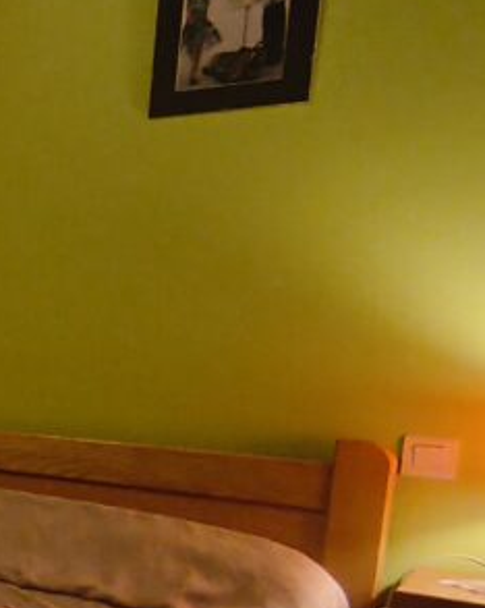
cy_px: 478
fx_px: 1078
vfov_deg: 30.8
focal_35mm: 60
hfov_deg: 17.6
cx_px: -493
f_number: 2.2
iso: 640
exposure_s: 1/33.3
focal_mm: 1.65
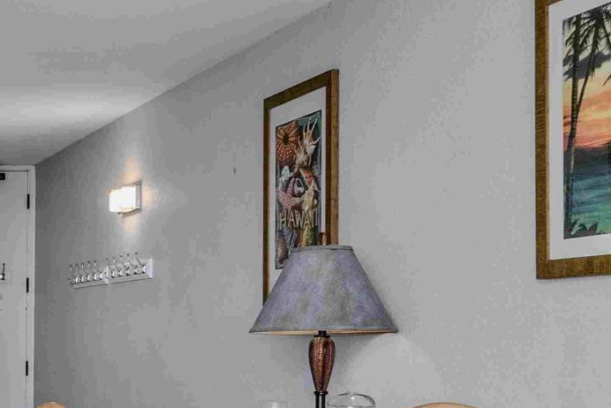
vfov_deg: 18.4
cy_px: 467
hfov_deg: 23.5
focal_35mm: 71
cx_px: -272
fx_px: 1205
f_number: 7.1
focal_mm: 16
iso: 640
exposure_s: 1/25
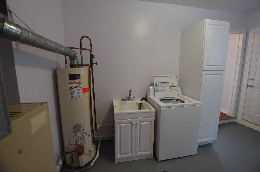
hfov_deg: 100.5
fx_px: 108
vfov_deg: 77.1
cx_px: 130
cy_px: 86
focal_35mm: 15
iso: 800
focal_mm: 10
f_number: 4
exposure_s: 1/60
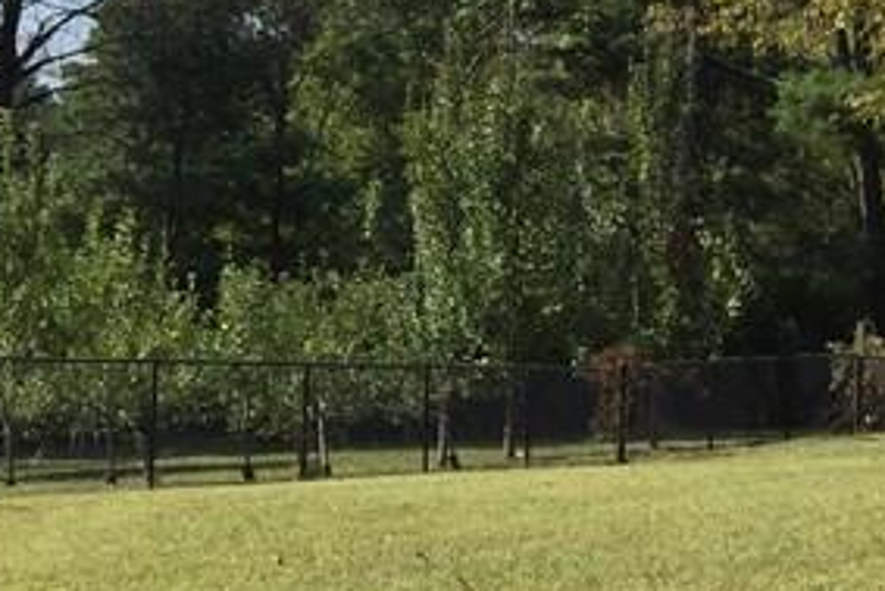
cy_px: -19
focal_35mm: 109
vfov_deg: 12.4
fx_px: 2681
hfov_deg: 17.1
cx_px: -397
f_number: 2.2
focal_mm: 4.15
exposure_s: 1/1412
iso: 32
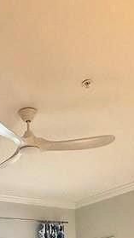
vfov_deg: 30.5
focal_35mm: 56
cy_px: 299
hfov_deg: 21.2
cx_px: 27
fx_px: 354
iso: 160
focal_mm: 2.22
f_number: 2.2
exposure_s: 1/120
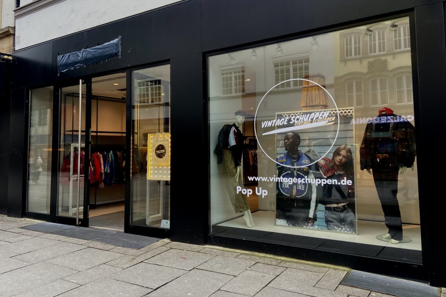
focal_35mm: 28
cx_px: 227
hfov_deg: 65.5
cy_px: 132
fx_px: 347
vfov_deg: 46.3
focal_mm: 4.25
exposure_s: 1/121
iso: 40
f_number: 1.8
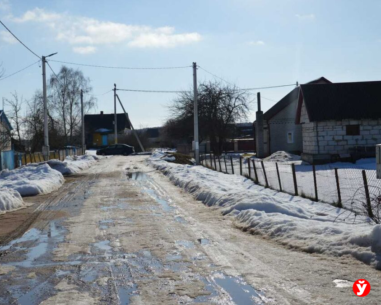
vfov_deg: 26.3
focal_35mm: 58
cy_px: 152
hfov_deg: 32.4
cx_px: 153
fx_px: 654
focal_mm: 34
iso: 100
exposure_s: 1/1250
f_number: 5.6
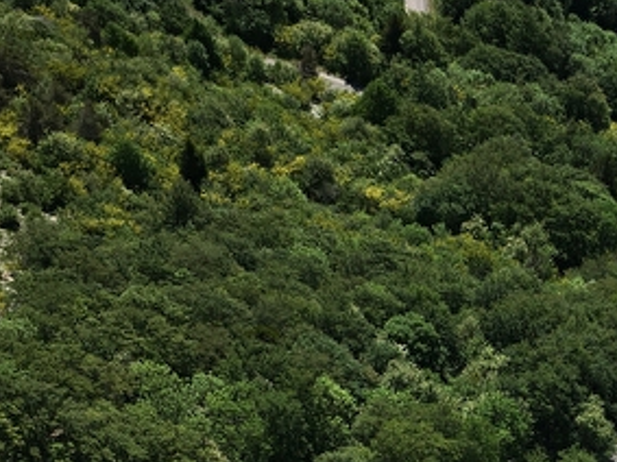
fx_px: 1265
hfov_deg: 26.7
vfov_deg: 19.6
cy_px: 538
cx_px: 524
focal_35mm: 71
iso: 25
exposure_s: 1/2331
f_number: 2.2
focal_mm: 4.15
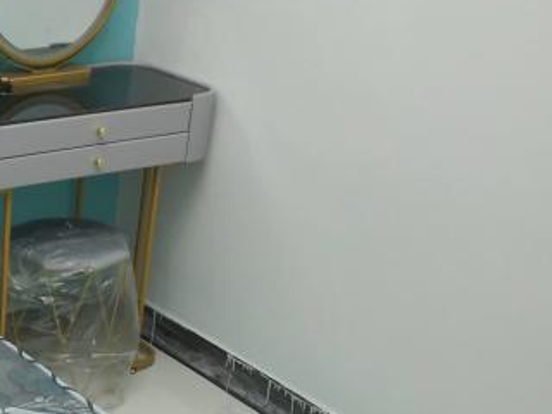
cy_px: 493
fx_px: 1196
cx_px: -69
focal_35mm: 75
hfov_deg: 24.1
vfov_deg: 18.6
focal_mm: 3.95
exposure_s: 1/50
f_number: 1.8
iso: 260
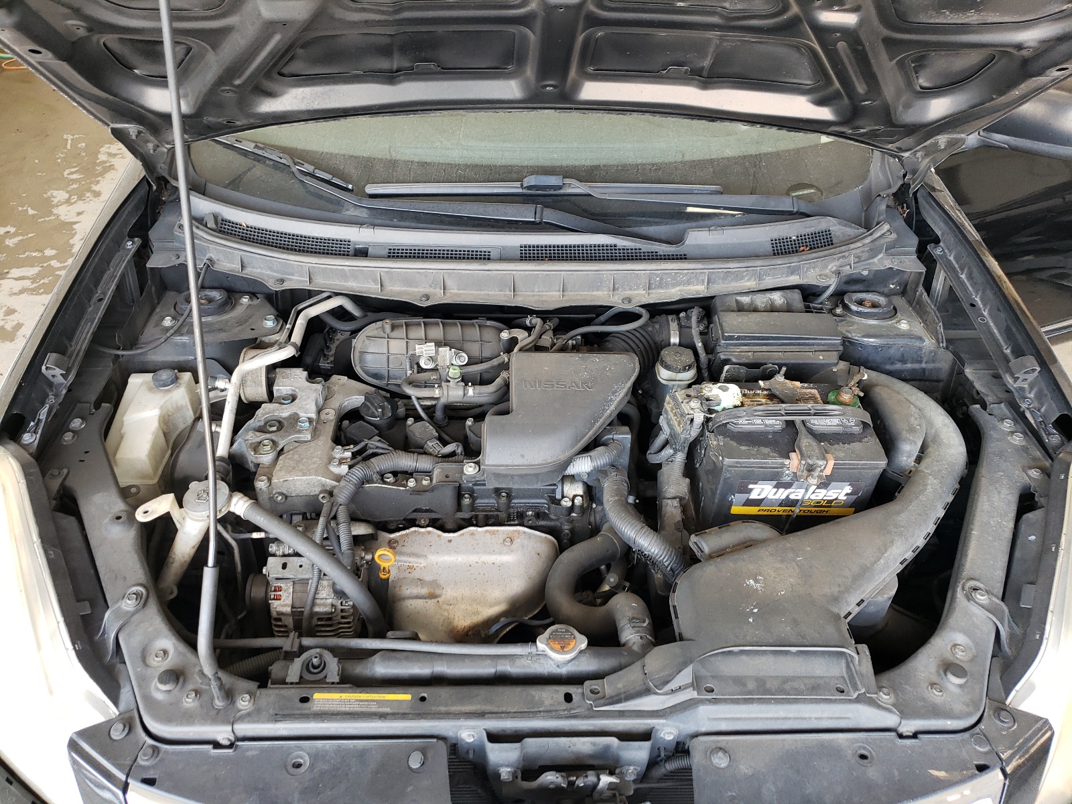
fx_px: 805
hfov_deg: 67.3
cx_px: 536
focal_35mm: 26
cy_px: 402
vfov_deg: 53.1
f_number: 1.5
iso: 79
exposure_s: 1/60.2
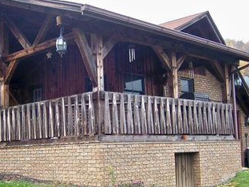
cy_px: 103
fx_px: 410
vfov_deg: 25.6
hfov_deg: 33.6
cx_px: 91
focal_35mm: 57
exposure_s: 1/200
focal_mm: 6
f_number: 2.8
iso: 80
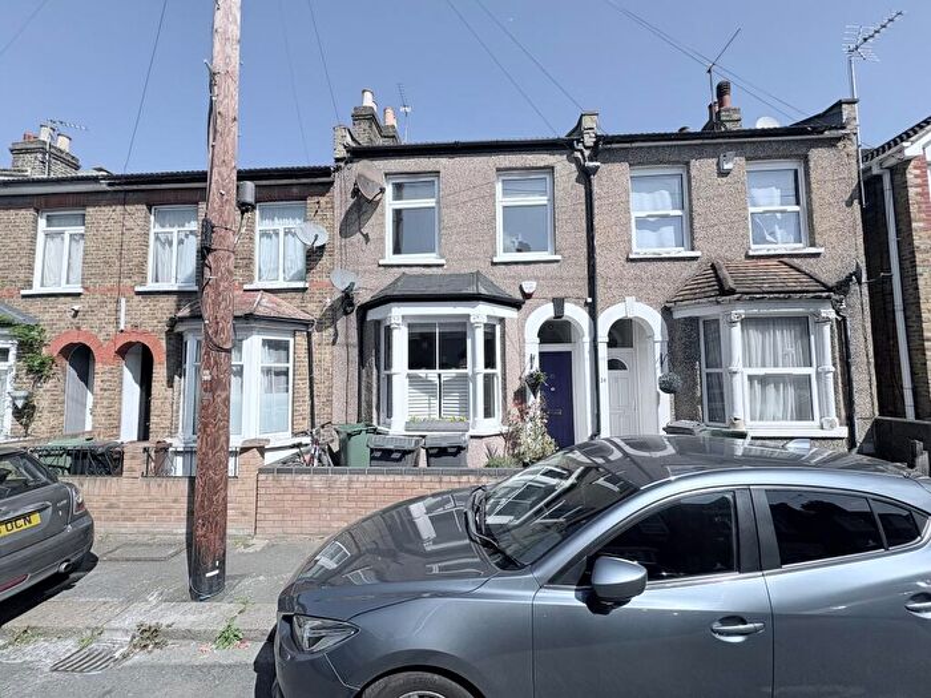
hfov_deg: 102.1
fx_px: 377
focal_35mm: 14
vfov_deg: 85.7
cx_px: 466
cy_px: 349
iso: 50
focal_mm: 2.22
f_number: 2.2
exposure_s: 1/2770
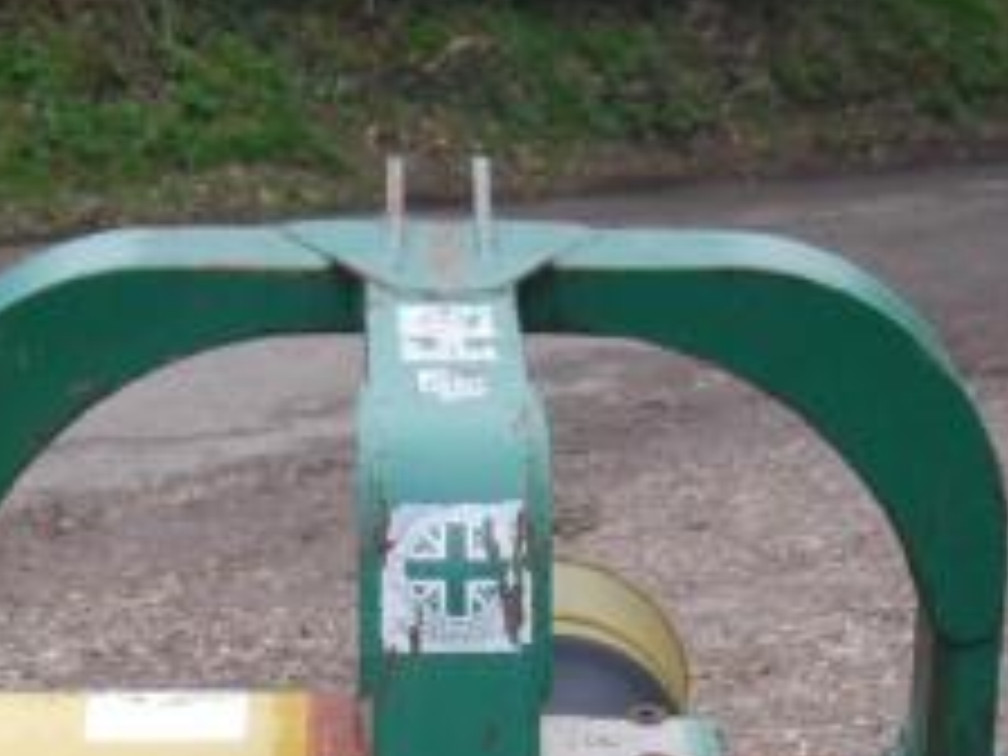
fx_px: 3989
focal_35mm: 137
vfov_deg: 10.6
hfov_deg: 14.4
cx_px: 626
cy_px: 968
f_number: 3.5
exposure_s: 1/60
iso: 200
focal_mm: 15
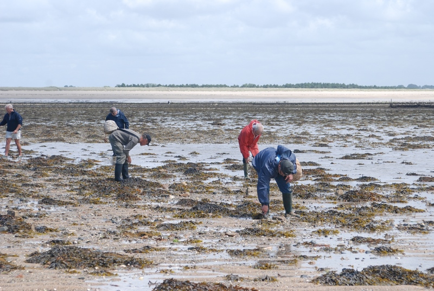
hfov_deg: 16.0
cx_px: 217
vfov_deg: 10.8
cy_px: 146
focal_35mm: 128
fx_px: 1539
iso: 400
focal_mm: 85
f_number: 7.1
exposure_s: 1/800
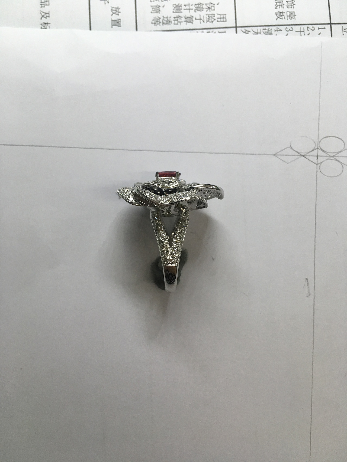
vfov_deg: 61.7
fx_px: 388
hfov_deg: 48.2
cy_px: 231
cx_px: 174
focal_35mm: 29
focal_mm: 4.15
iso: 50
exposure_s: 1/33
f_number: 2.2
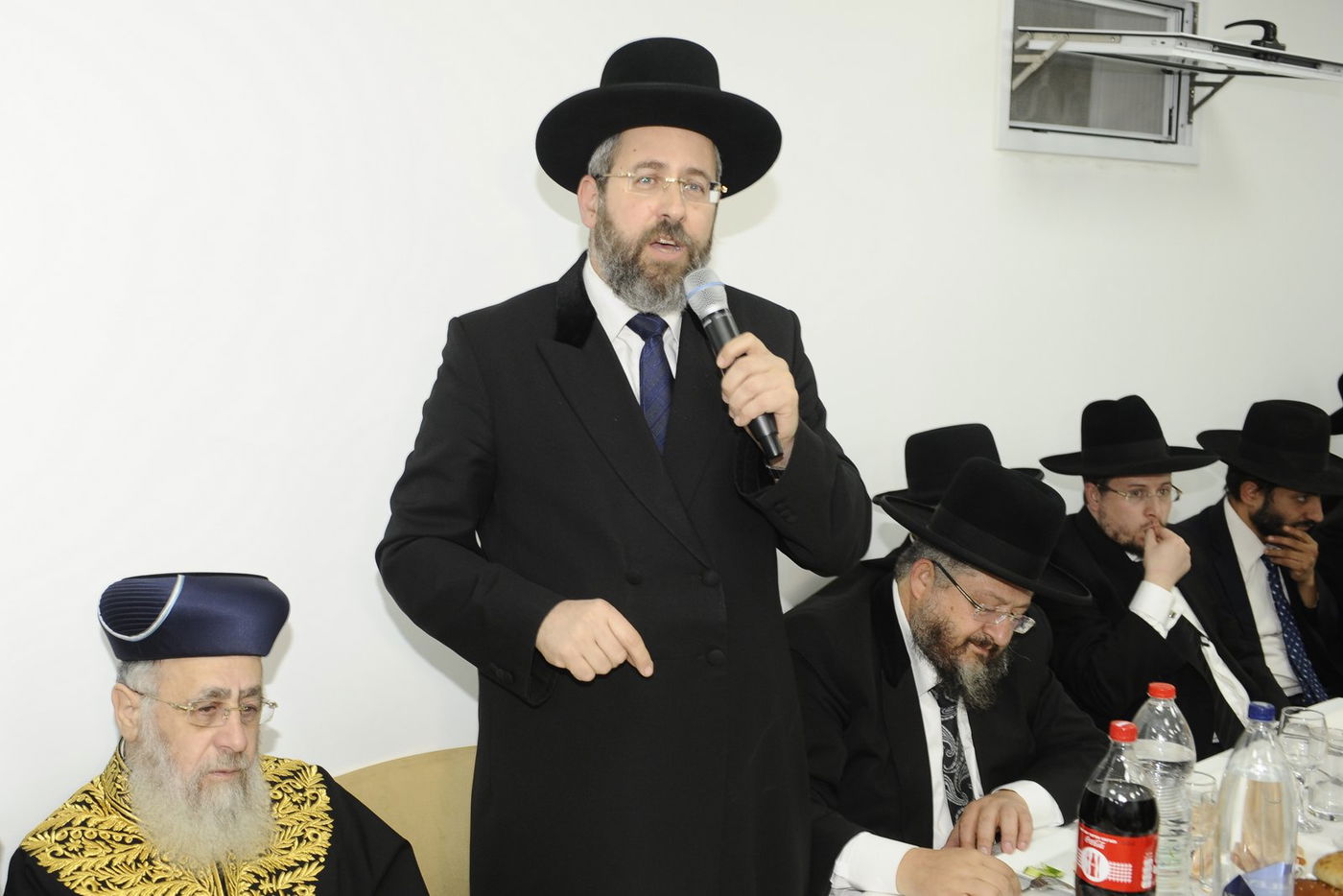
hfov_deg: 58.7
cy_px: 448
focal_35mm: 32
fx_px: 1194
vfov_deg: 41.1
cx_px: 672
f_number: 4
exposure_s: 1/100
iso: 800
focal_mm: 32
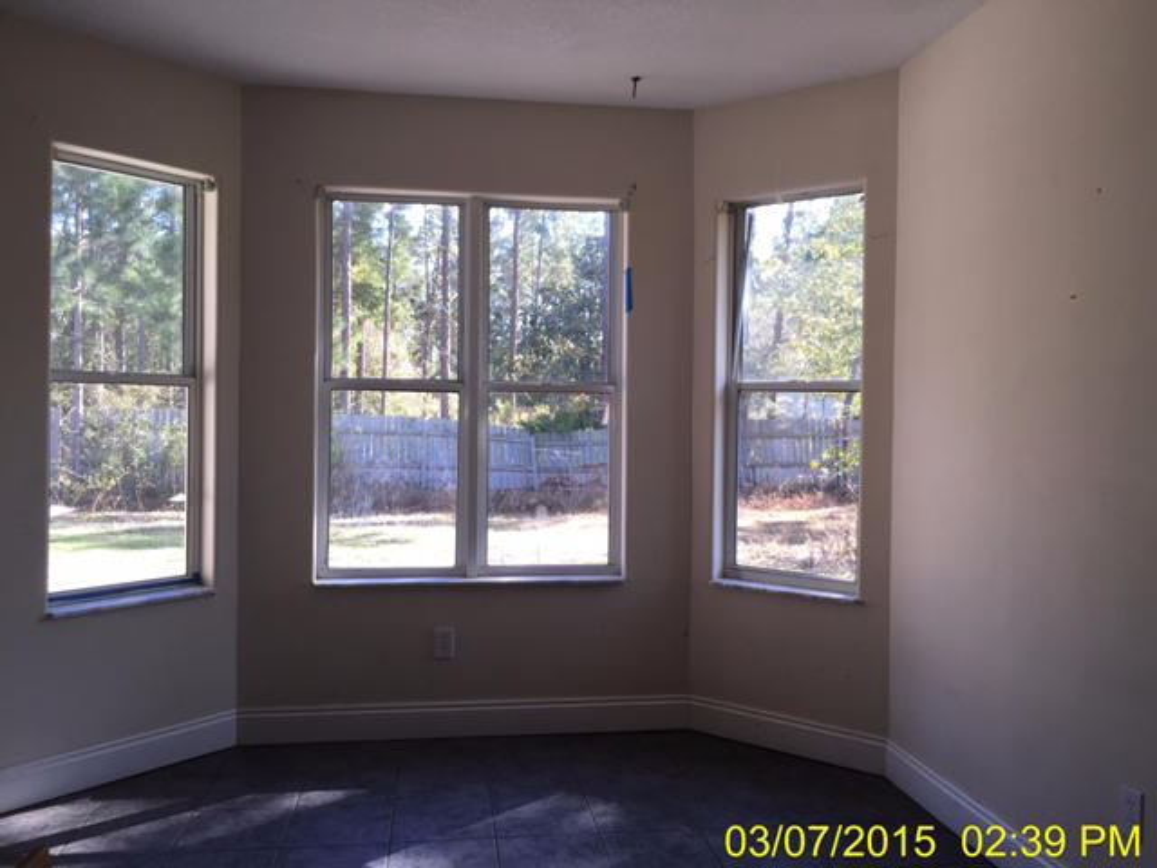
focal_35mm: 29
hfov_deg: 61.7
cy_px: 434
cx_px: 578
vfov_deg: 48.2
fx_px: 969
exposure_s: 1/120
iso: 32
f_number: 2.2
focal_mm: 4.15
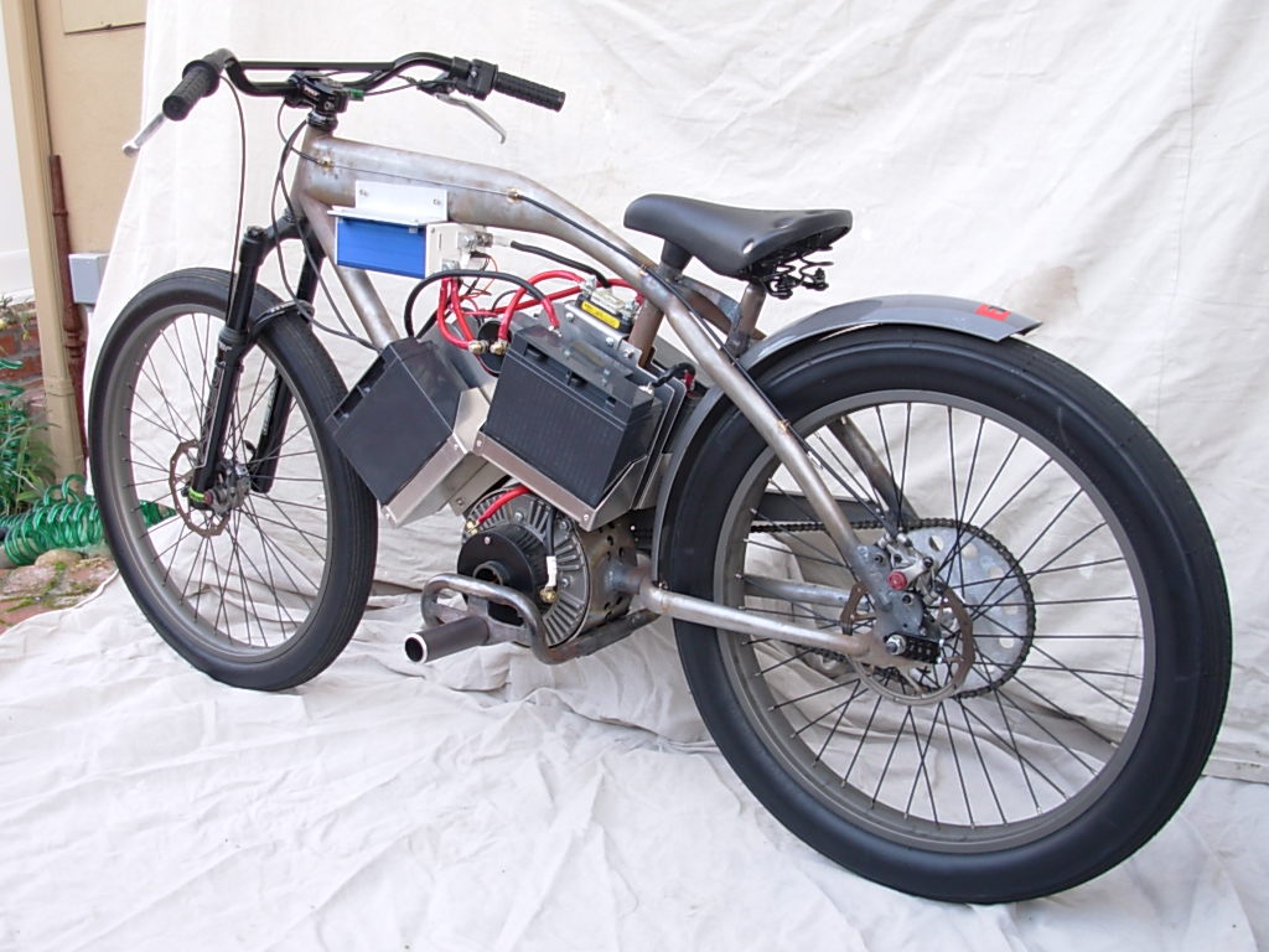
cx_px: 634
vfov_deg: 37.7
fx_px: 1393
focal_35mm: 38
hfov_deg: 49.0
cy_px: 476
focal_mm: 6.3
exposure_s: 1/57
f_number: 2.9
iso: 50
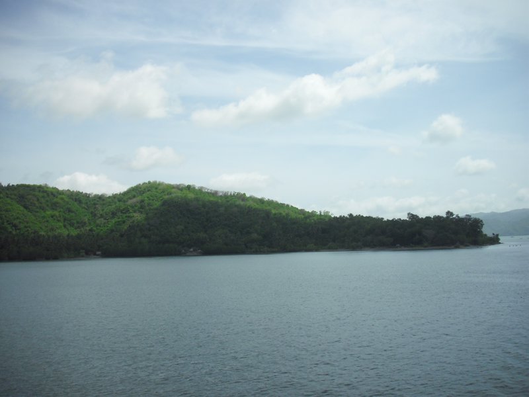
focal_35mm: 38
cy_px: 198
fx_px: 581
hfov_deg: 49.0
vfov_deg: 37.7
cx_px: 264
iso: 100
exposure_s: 1/320
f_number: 8
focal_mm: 6.2
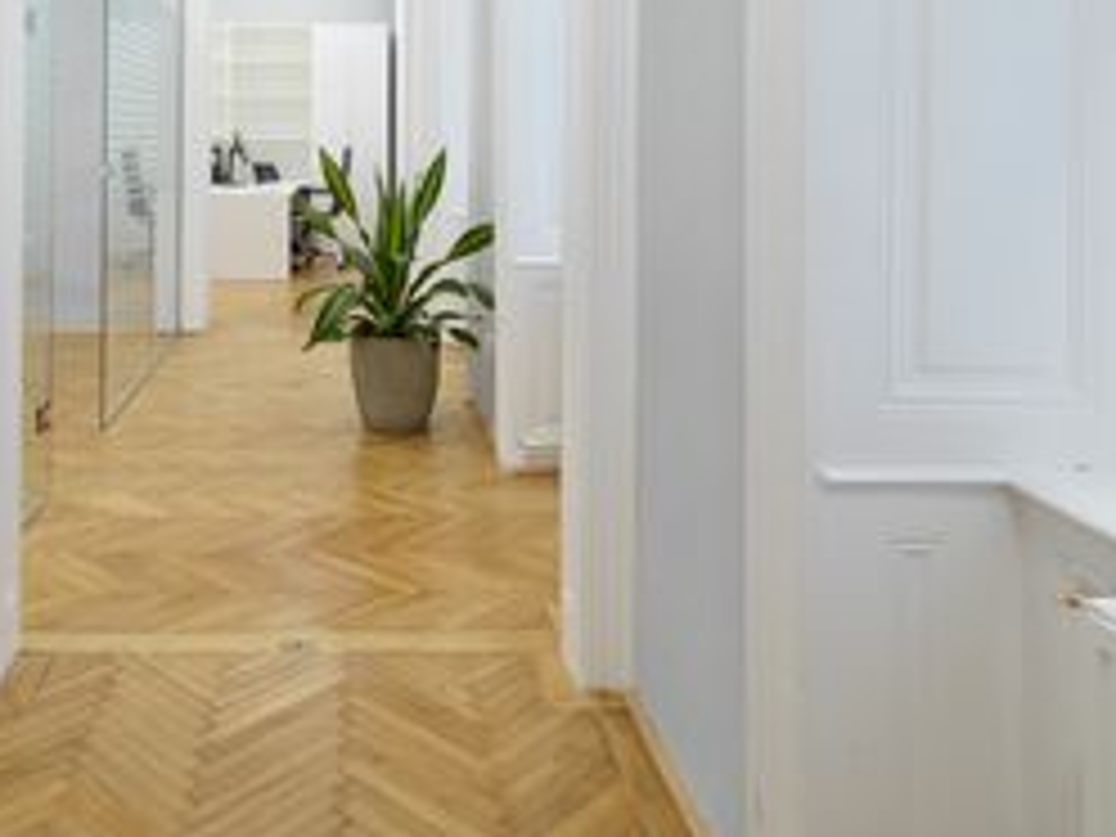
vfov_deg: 42.6
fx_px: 999
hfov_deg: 56.6
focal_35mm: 31
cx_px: 338
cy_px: 126
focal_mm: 24
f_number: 16
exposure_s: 1
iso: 100
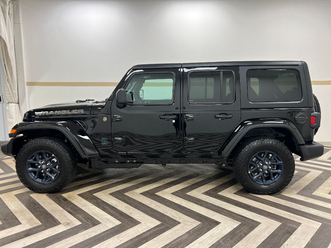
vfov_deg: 53.1
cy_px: 124
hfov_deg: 67.3
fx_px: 249
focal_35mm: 26
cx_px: 166
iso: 100
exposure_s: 1/120
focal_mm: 5.7
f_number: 1.5
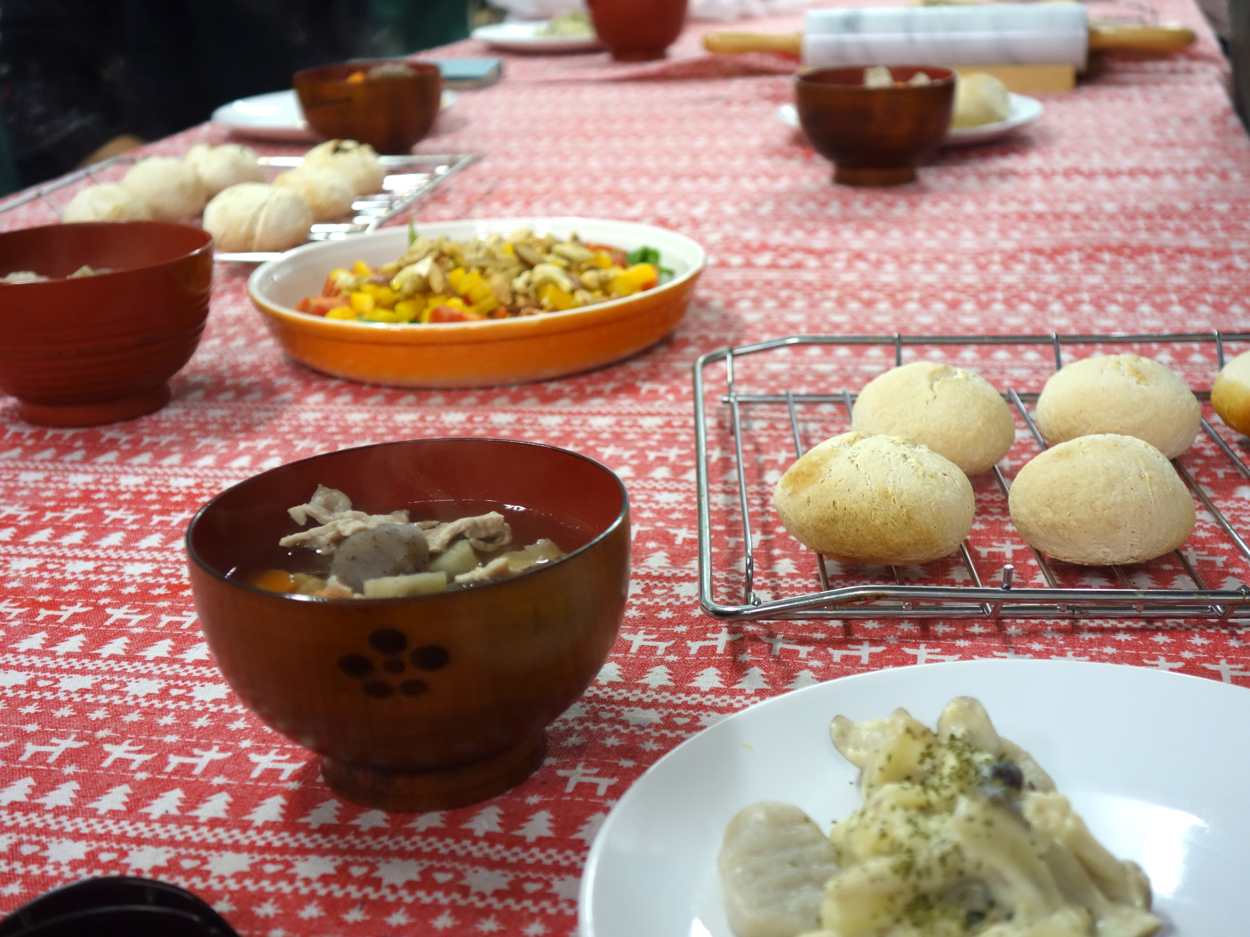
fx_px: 1769
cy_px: 469
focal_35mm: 49
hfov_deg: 38.9
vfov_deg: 29.7
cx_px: 696
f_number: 3.2
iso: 800
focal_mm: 16.59
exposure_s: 1/125
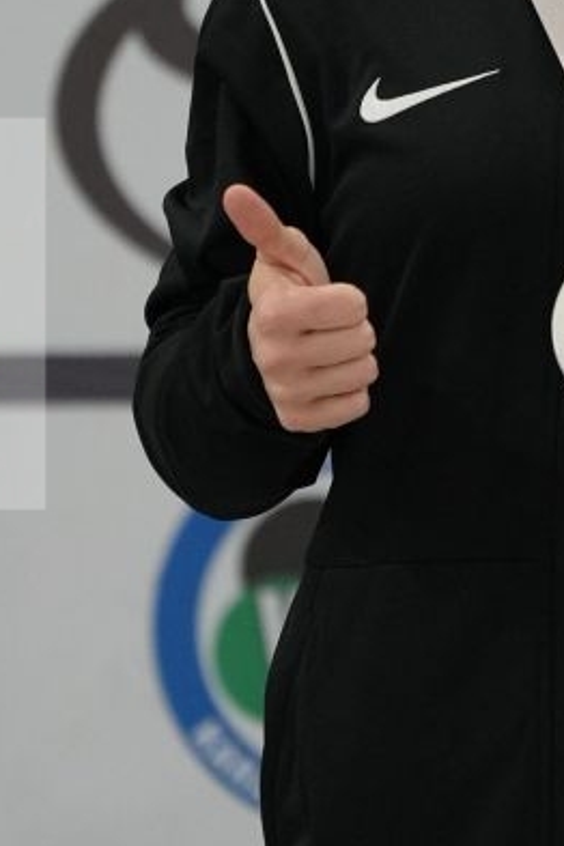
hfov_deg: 1.5
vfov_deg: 2.3
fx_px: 21524
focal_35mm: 916
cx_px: 575
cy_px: 314
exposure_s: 1/500
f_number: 2.8
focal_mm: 200
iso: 2000
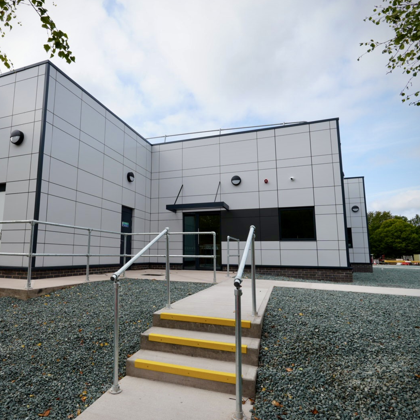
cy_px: 214
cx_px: 165
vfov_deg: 70.5
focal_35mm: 22
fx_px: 297
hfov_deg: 69.7
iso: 100
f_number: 9
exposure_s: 1/125
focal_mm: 11
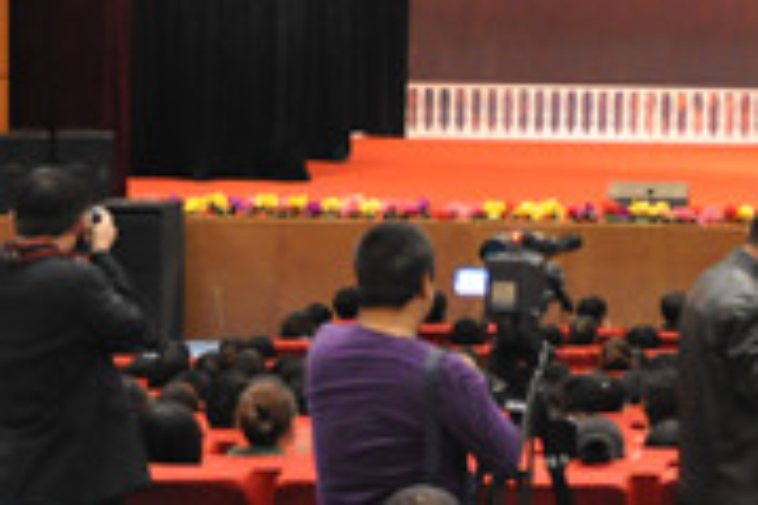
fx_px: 3677
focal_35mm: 175
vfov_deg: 7.8
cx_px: 851
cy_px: -17
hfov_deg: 11.6
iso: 2000
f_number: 4.5
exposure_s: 1/20
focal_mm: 35
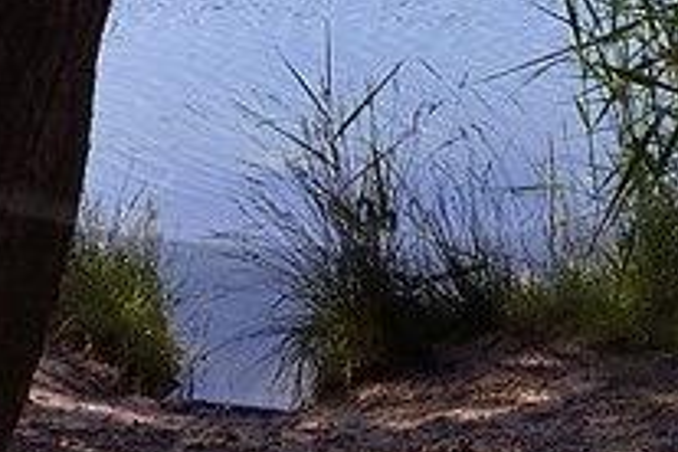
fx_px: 4651
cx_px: 314
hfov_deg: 8.3
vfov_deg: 5.2
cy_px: -953
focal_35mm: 247
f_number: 10
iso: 200
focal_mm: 32
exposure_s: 1/200
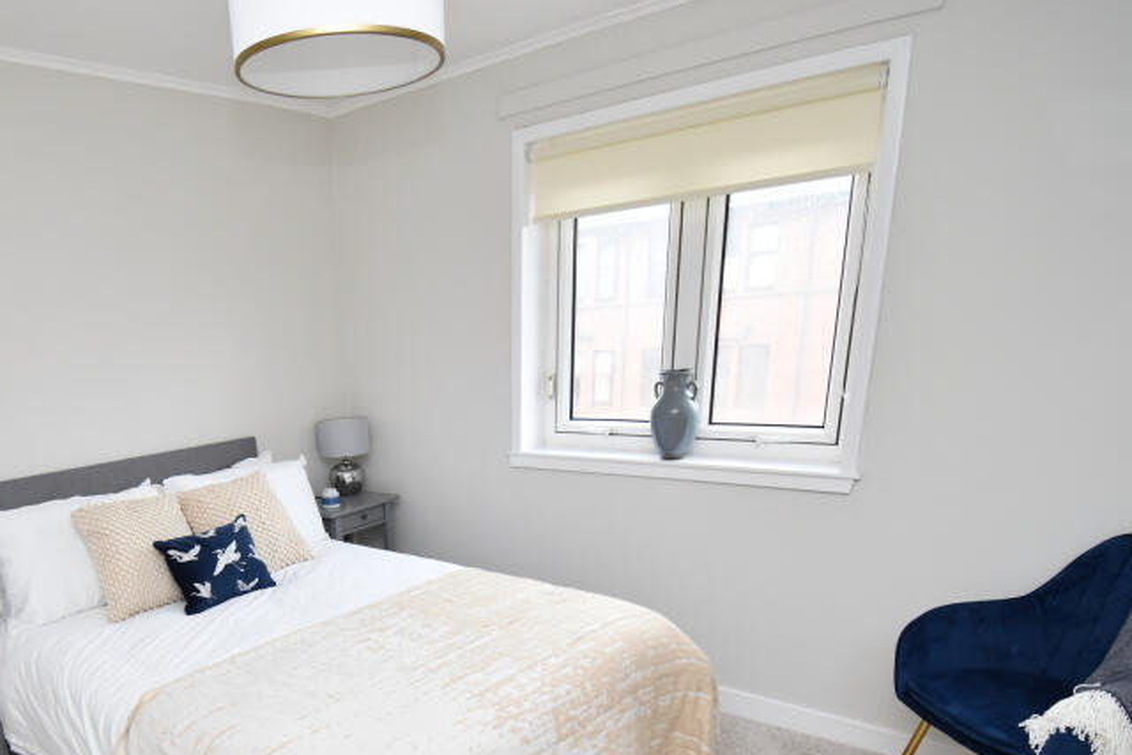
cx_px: 354
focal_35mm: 24
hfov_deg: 71.0
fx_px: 755
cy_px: 600
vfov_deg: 50.1
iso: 800
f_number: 4.5
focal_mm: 10
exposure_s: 1/160
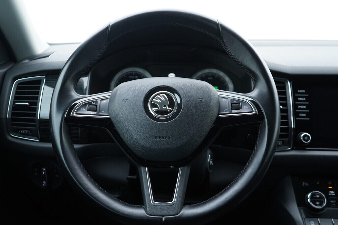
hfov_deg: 53.1
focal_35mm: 36
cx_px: 169
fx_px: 338
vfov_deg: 36.9
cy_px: 112
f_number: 2.8
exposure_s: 1/40
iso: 250
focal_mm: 24
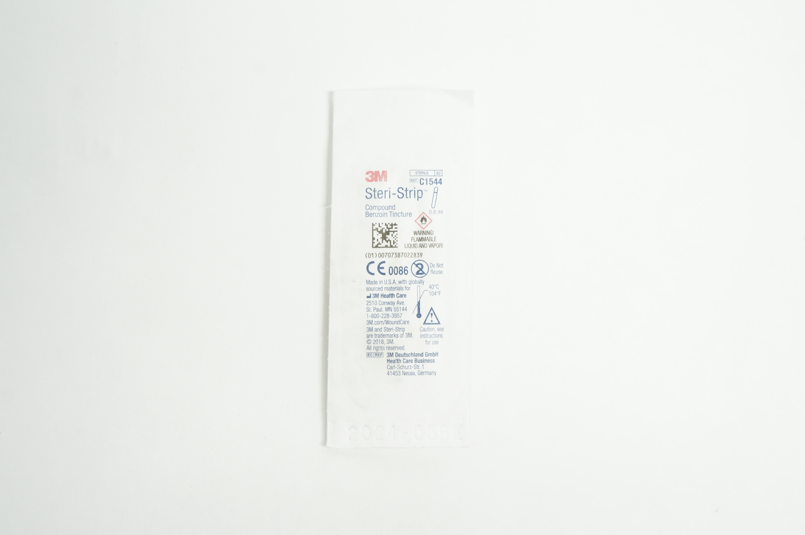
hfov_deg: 49.6
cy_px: 268
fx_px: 871
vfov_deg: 34.1
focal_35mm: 39
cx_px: 402
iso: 400
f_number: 9
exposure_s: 1/20
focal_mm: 26
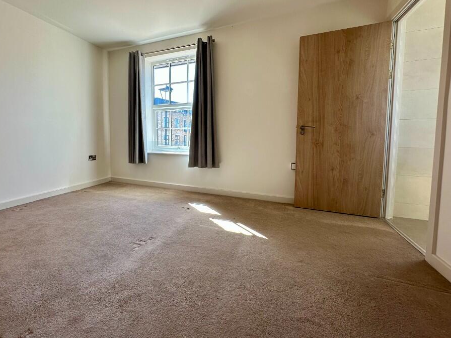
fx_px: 208
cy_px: 149
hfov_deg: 93.9
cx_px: 194
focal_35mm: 16
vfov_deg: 77.8
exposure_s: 1/100
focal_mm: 2.22
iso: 50
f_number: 2.2
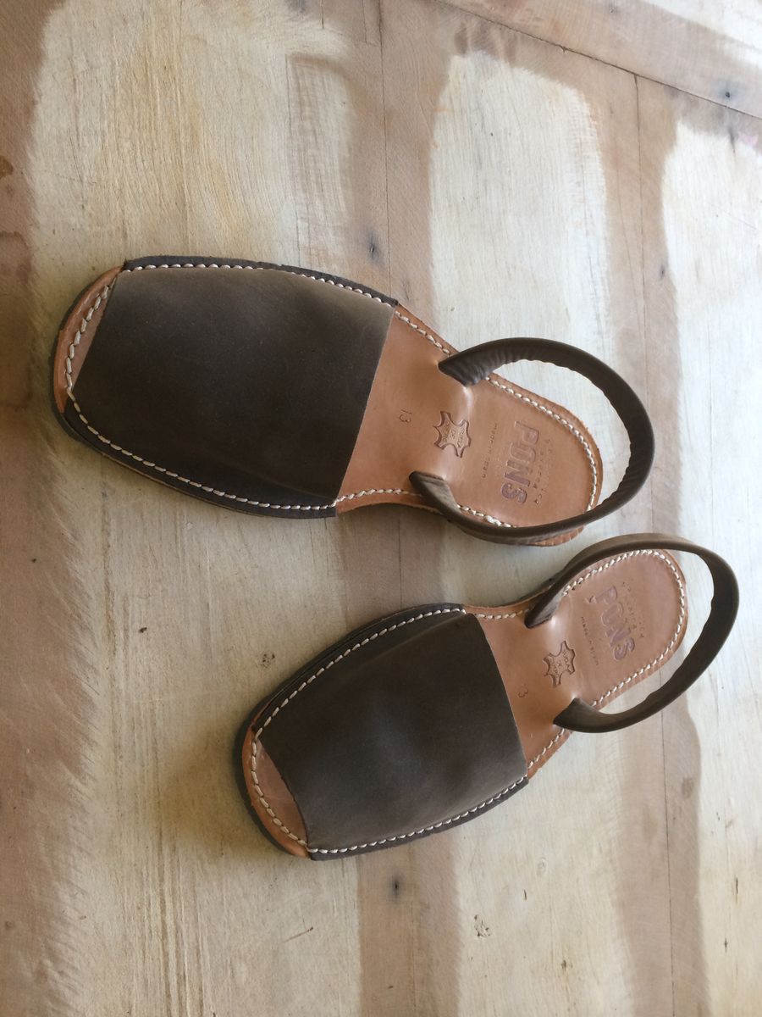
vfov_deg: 61.7
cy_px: 508
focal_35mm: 29
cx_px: 381
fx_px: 851
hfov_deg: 48.2
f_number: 2.2
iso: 40
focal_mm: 4.15
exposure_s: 1/40
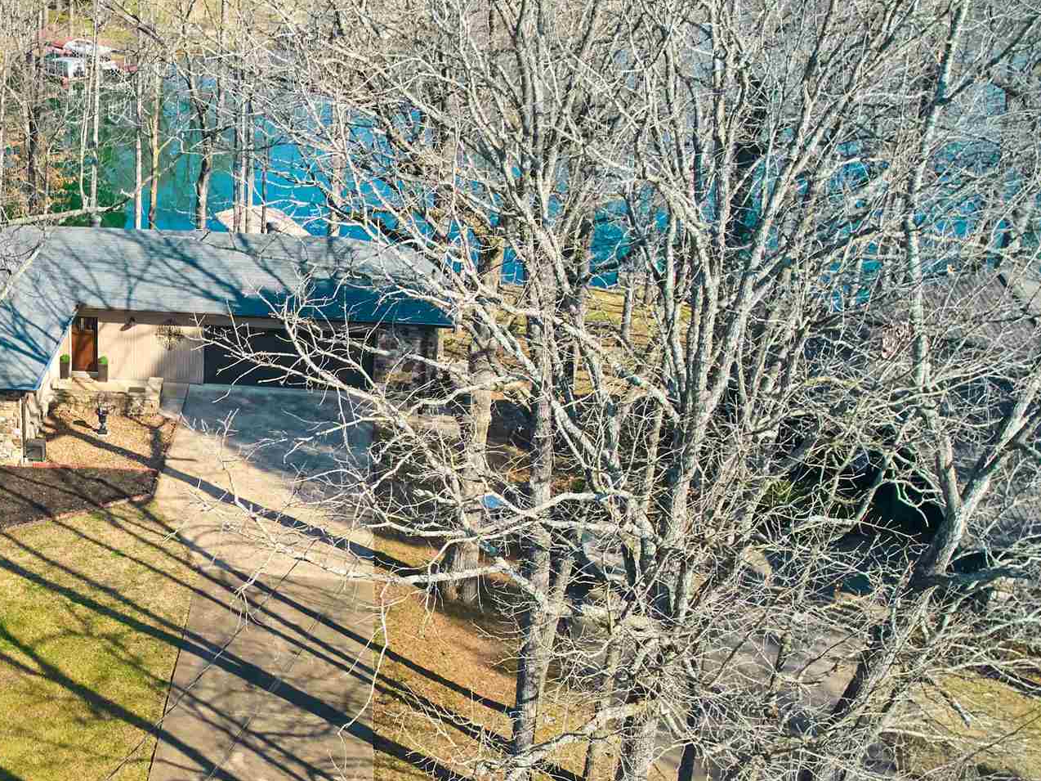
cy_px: 533
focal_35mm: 51
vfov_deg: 28.3
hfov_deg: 34.8
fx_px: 1533
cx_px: 59
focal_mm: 8.38
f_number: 2.8
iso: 100
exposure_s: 1/1600
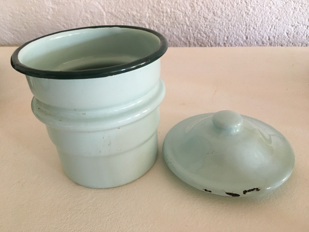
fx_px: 259
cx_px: 154
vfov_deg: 48.2
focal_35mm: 29
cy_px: 116
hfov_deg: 61.7
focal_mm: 4.15
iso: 200
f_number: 2.2
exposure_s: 1/33
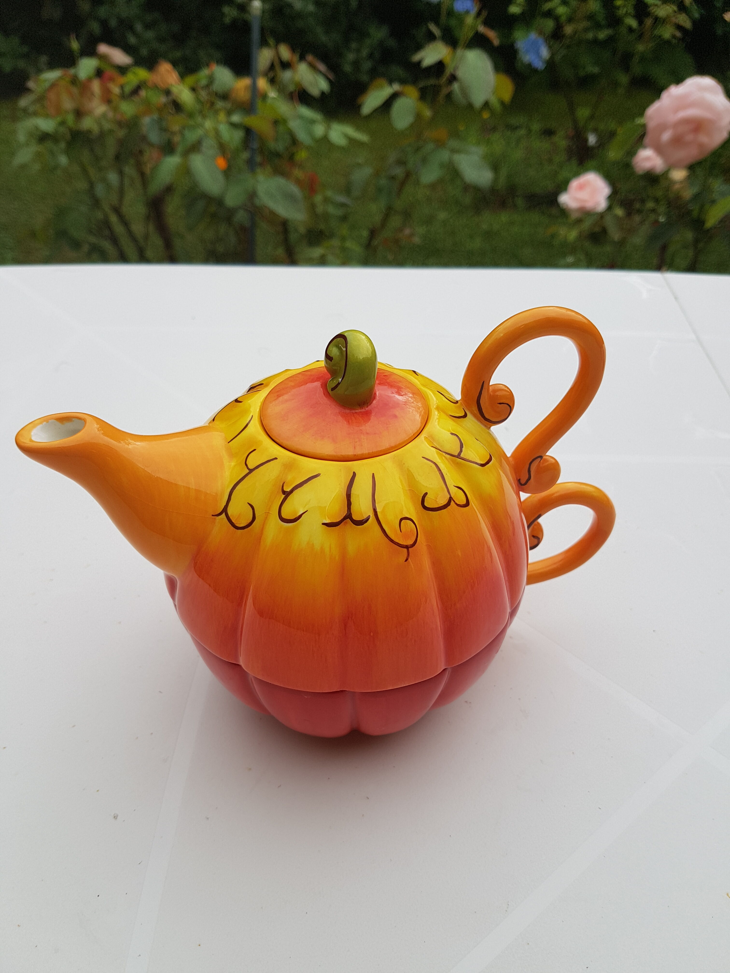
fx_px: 731
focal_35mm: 26
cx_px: 365
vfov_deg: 67.3
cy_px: 486
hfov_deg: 53.1
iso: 50
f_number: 1.7
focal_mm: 4.2
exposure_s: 1/1080
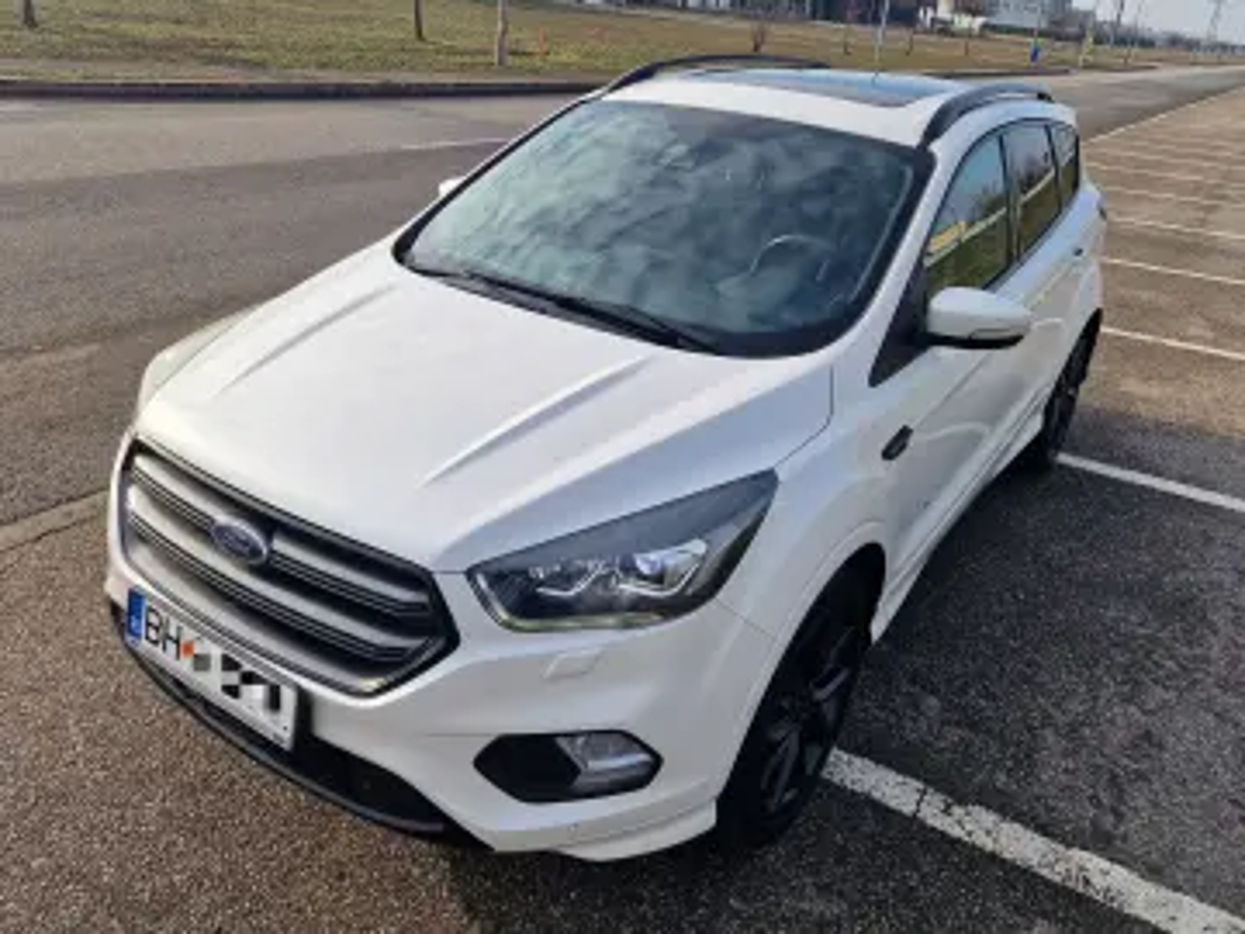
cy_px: 467
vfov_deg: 58.9
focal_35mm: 23
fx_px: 827
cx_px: 622
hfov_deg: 73.9
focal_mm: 6.4
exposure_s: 1/833
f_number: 1.8
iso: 50
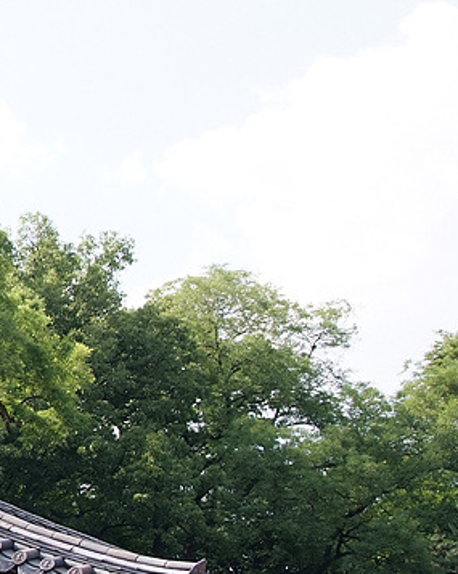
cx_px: -320
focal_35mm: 100
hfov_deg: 14.0
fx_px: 1697
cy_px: 368
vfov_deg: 19.2
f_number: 9
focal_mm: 22
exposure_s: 1/60
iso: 125
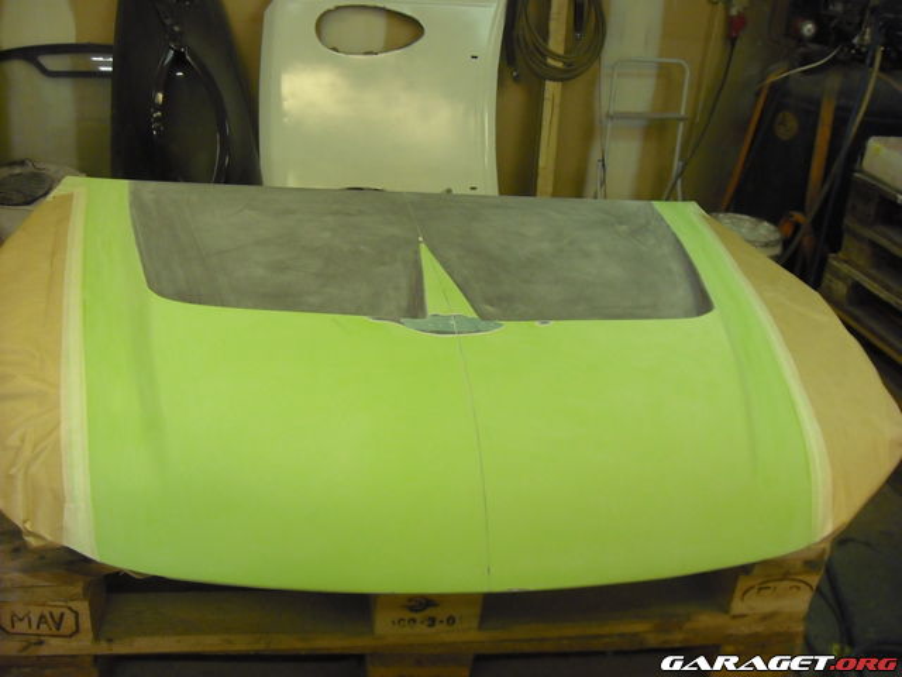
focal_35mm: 37
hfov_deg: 50.1
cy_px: 338
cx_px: 451
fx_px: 964
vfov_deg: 38.7
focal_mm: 6.2
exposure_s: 1/60
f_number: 2.7
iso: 320
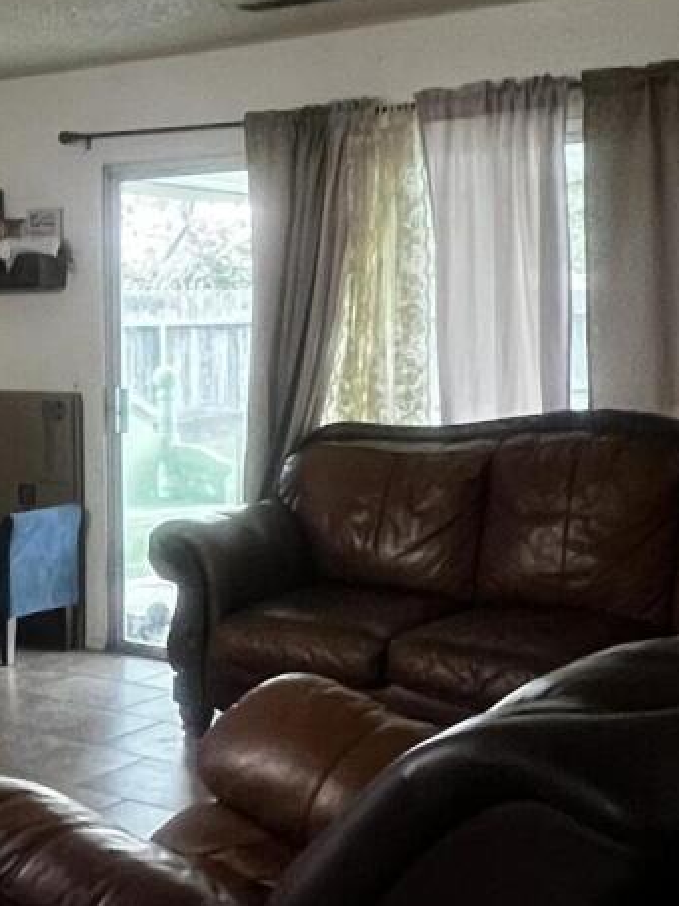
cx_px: -232
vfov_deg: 33.7
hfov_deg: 22.6
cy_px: 370
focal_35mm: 57
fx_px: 1491
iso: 500
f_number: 1.8
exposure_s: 1/60
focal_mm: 1.57
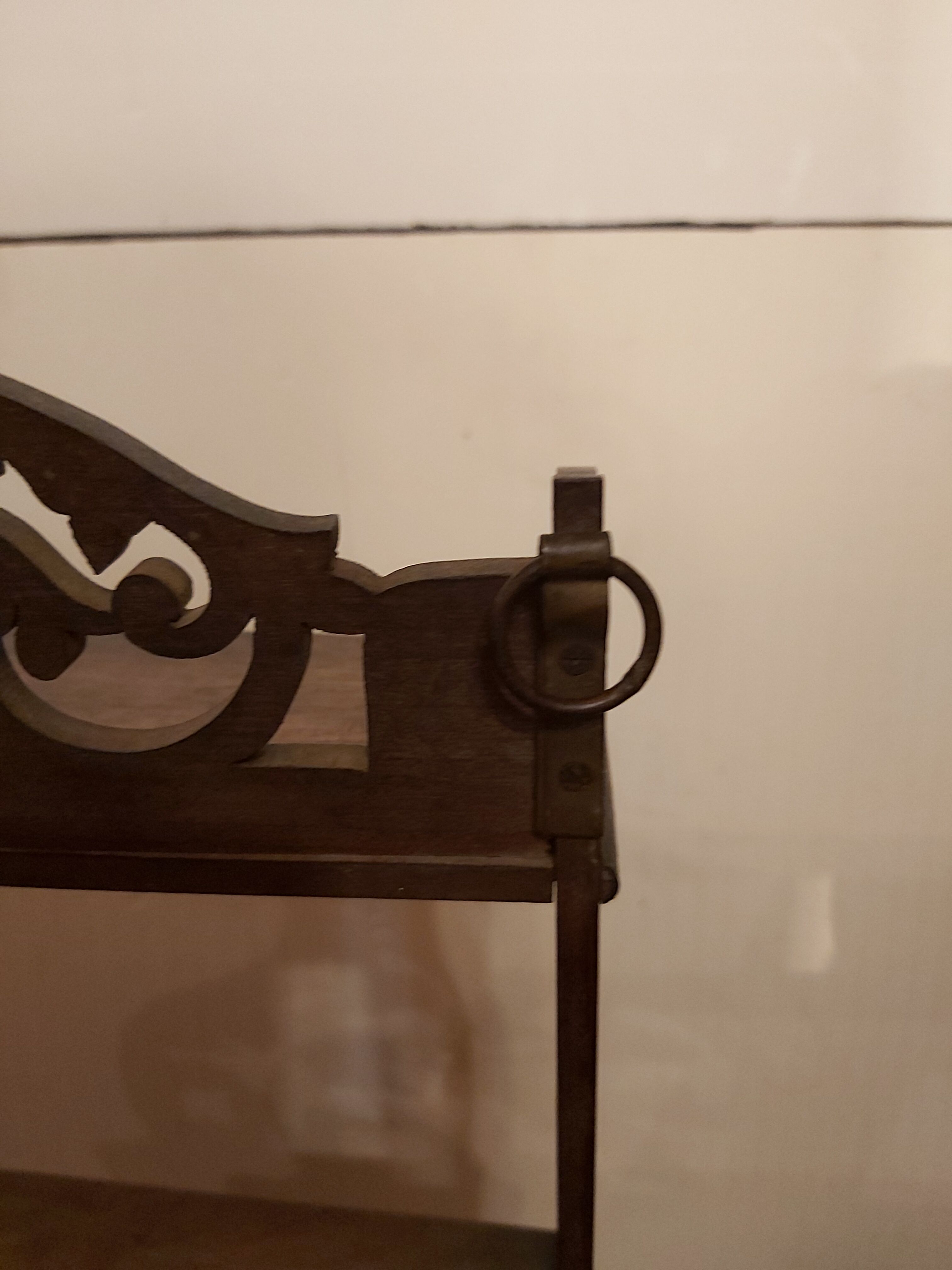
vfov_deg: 67.3
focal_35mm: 26
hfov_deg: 53.1
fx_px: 953
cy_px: 635
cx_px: 476
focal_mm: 3.92
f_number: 1.7
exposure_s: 1/33
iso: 400
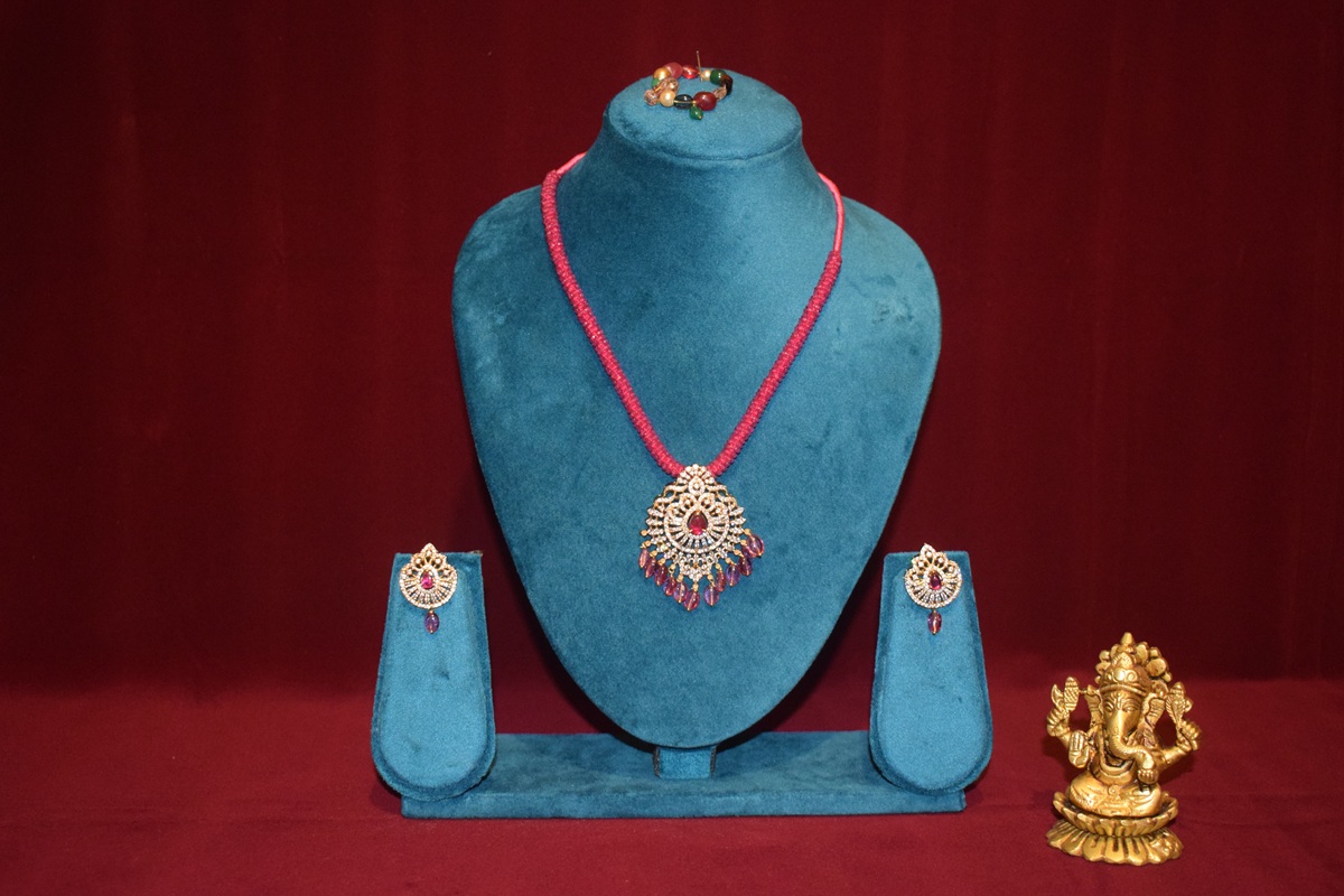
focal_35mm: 51
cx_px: 672
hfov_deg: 38.9
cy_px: 448
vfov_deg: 26.5
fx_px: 1904
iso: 2500
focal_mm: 34
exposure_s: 1/60
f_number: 4.5
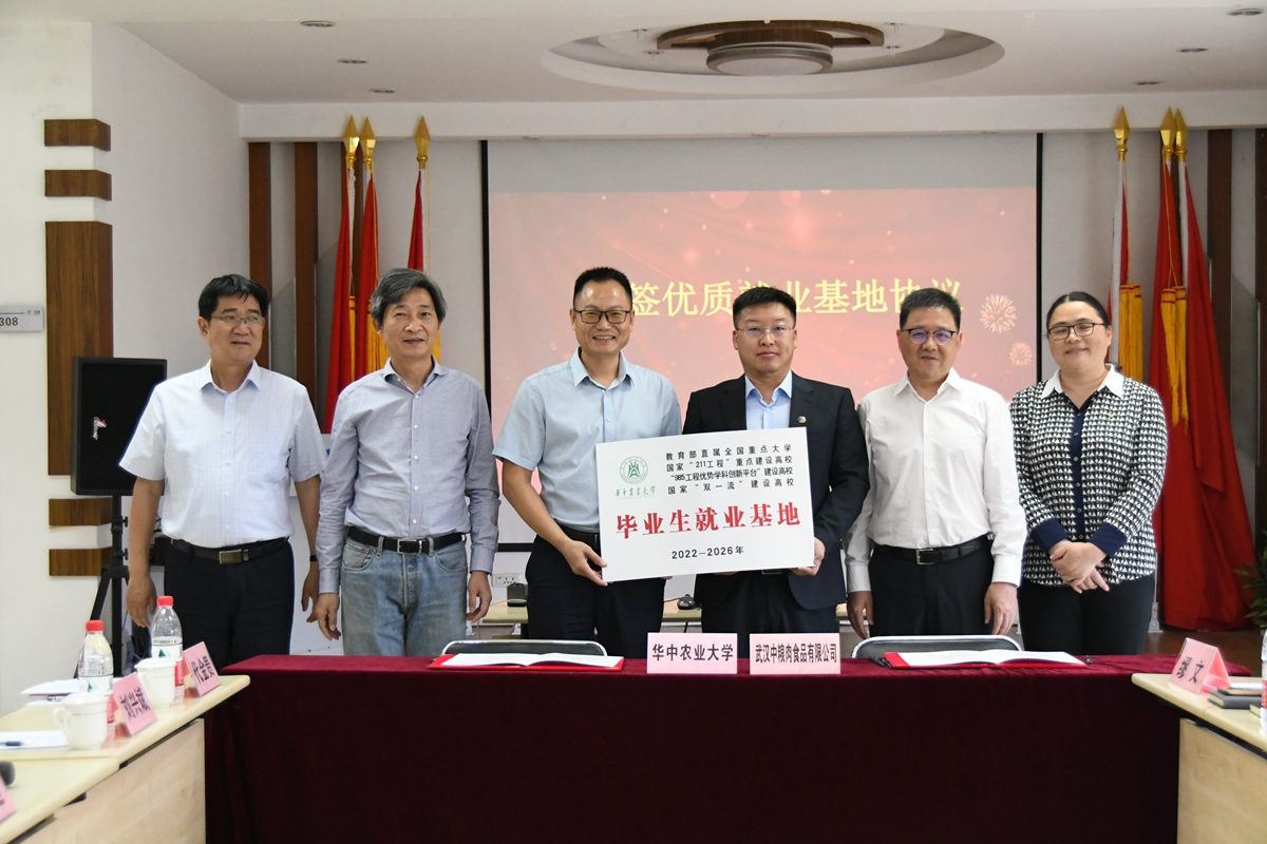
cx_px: 634
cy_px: 422
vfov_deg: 25.1
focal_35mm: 54
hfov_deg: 36.9
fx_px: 1900
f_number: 4.5
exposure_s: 1/125
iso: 4000
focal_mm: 36
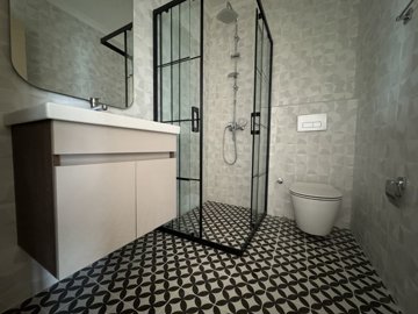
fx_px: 169
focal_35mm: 14
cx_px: 209
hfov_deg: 102.1
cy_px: 157
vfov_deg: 85.7
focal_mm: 2.22
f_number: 2.2
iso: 1250
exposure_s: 1/41
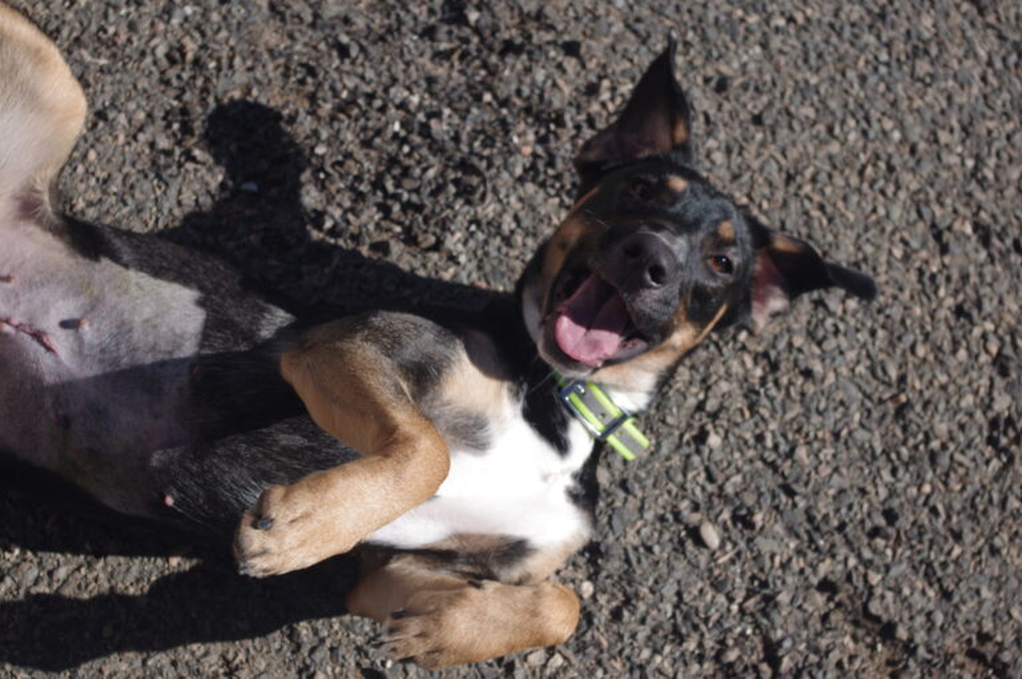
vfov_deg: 18.9
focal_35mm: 72
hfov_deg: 28.1
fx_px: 2041
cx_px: 511
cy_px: 340
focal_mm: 47.5
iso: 200
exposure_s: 1/800
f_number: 7.1
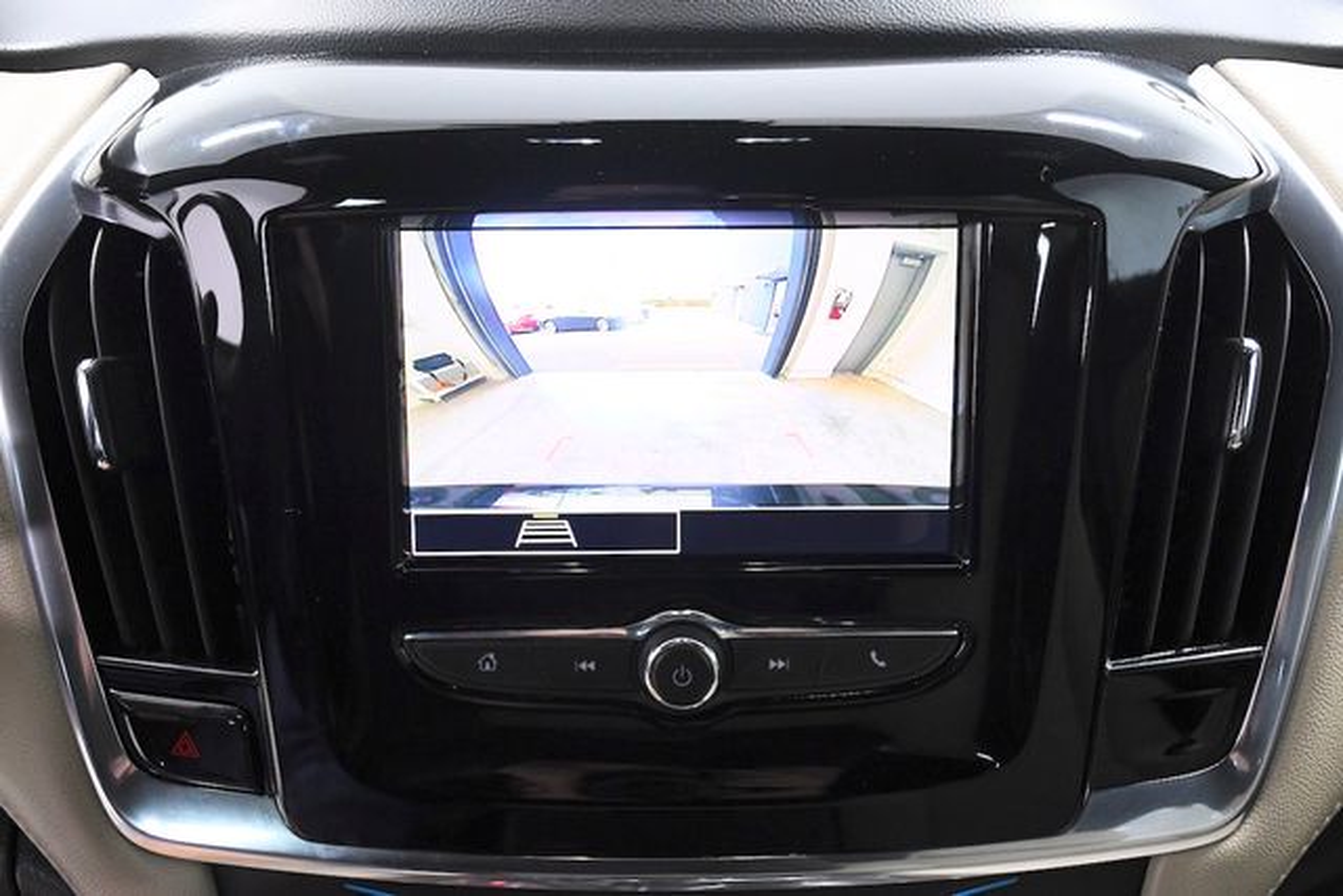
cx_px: 672
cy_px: 448
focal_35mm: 48
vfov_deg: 28.1
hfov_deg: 41.1
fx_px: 1791
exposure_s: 1/100
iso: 2500
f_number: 5
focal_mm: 32
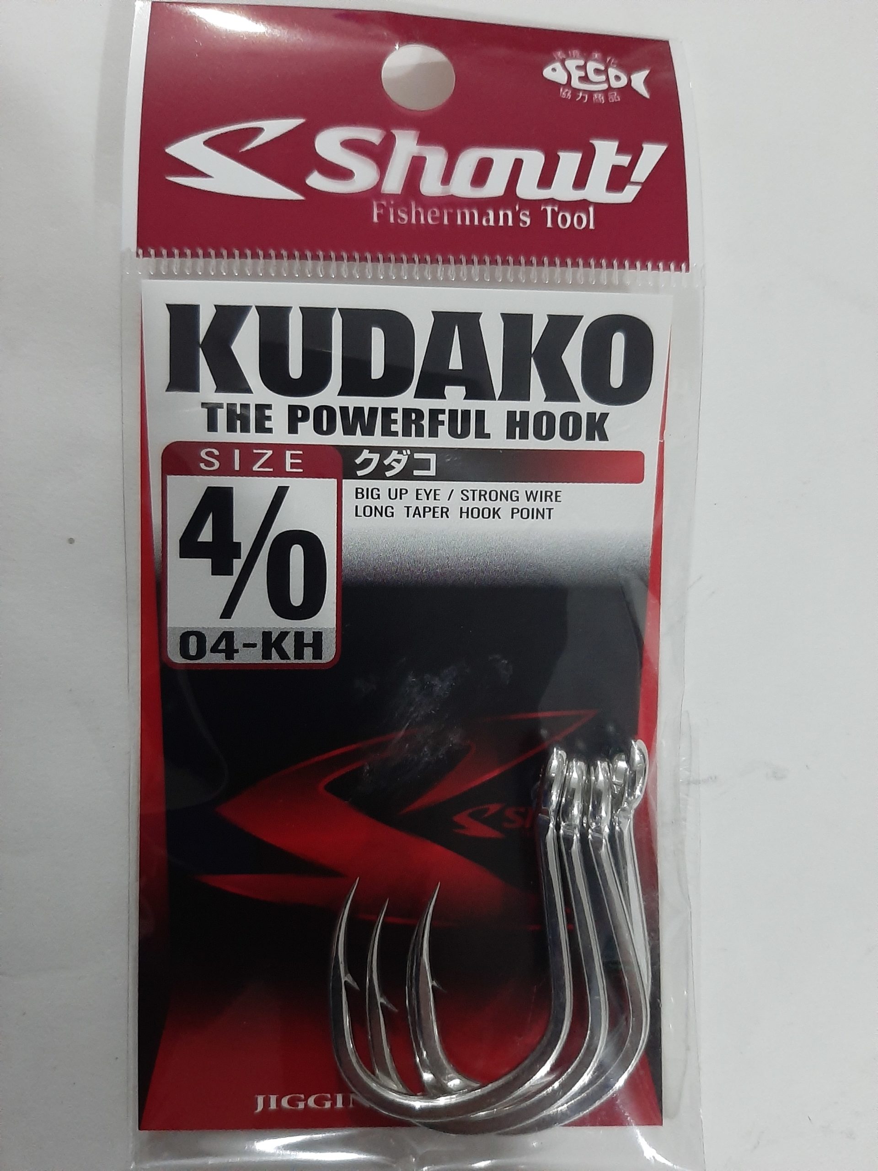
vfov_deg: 67.3
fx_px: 879
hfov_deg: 53.1
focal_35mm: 26
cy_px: 586
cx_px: 439
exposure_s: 1/25
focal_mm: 3.93
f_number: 1.7
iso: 500
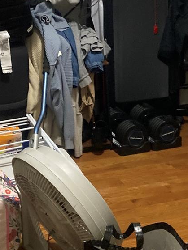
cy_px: 119
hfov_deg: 19.1
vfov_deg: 25.3
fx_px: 558
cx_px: 74
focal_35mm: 77
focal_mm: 3.99
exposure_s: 1/30
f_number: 1.8
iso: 500
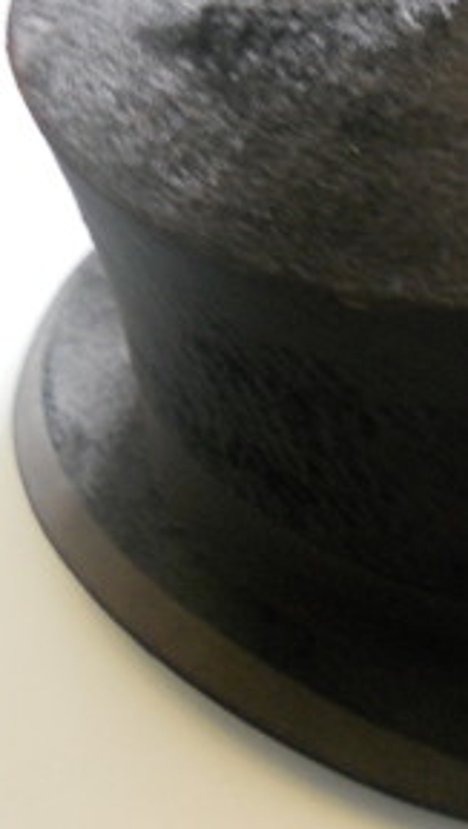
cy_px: 373
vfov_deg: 34.3
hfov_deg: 19.0
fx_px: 1343
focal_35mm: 61
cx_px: 511
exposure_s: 1/10
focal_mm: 4.9
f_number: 3.2
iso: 400
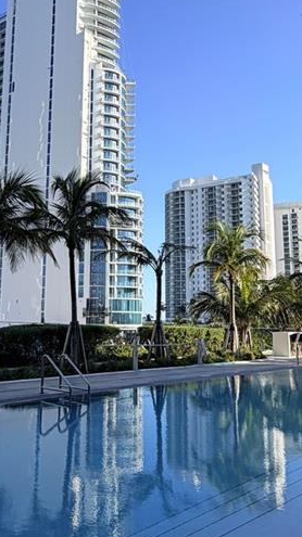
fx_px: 527
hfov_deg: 31.7
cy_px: 222
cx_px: 101
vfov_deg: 53.7
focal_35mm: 37
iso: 32
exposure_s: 1/770
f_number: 2.2
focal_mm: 2.22
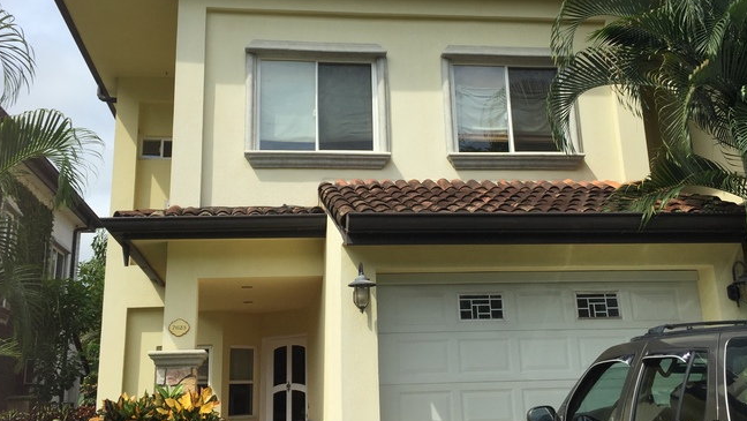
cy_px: 174
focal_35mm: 39
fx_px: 773
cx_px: 391
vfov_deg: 30.4
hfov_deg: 51.6
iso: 32
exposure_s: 1/1980
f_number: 2.2
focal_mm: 4.15
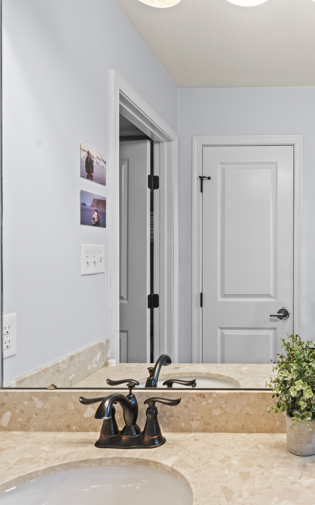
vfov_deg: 70.4
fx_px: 357
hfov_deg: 43.3
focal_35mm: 26
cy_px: 253
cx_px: 286
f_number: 7.1
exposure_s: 1/2
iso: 500
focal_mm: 17
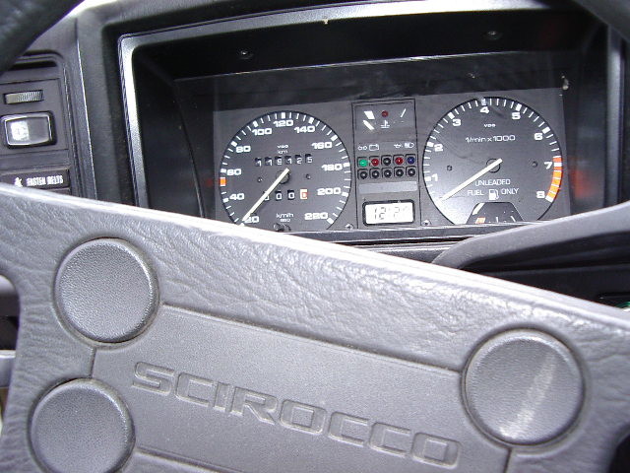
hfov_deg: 49.0
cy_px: 236
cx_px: 315
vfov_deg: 37.7
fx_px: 692
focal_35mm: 38
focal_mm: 5.8
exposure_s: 1/60
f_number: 2.6
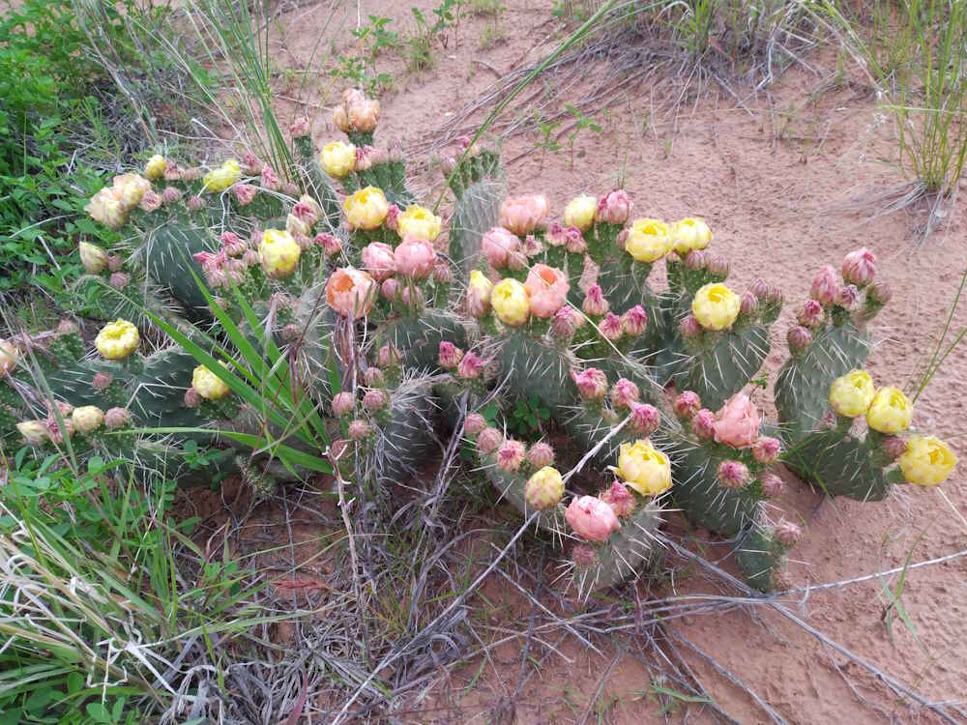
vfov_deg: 66.0
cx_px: 484
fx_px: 559
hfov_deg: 81.7
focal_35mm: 20
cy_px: 362
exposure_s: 1/120
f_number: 2
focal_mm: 3.54
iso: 123
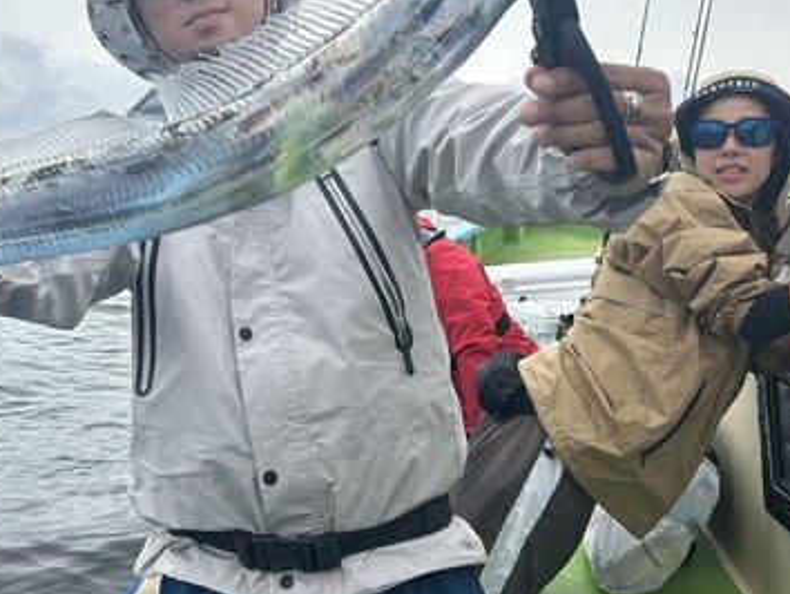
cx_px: 252
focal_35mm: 47
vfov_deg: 30.9
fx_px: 1073
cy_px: 246
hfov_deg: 39.8
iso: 50
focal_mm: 5.7
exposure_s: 1/2123
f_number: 1.5
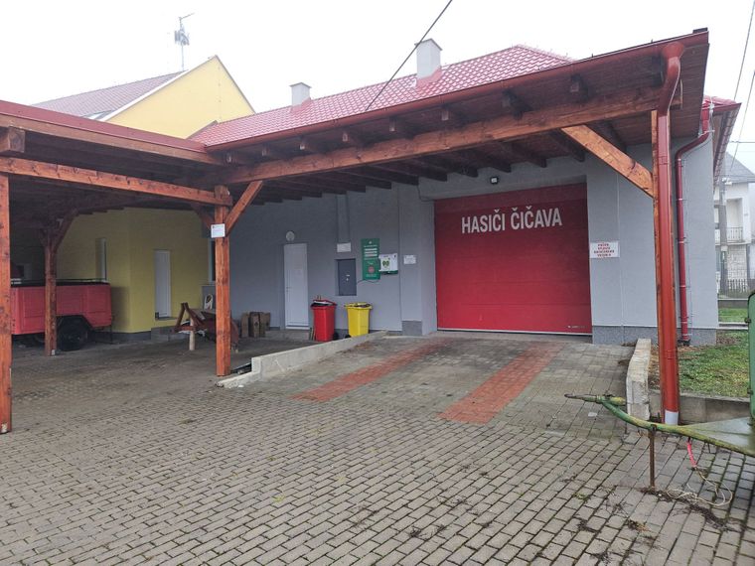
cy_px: 283
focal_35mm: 23
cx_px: 378
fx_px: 502
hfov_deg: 73.9
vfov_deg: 58.9
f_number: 1.8
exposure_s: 1/50
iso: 32
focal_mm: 5.4
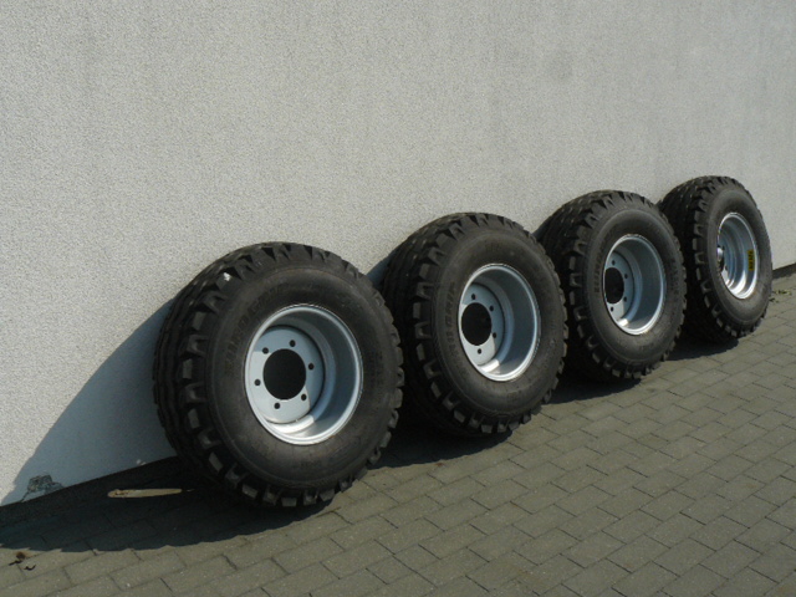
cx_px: 398
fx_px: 828
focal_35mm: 36
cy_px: 298
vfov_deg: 39.7
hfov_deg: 51.4
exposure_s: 1/400
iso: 100
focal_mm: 6
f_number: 7.1
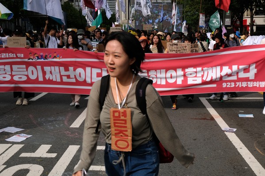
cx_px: 132
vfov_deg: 27.5
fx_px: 361
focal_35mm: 49
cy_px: 88
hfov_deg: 40.3
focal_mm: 32.9
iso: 400
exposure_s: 1/250
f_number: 18
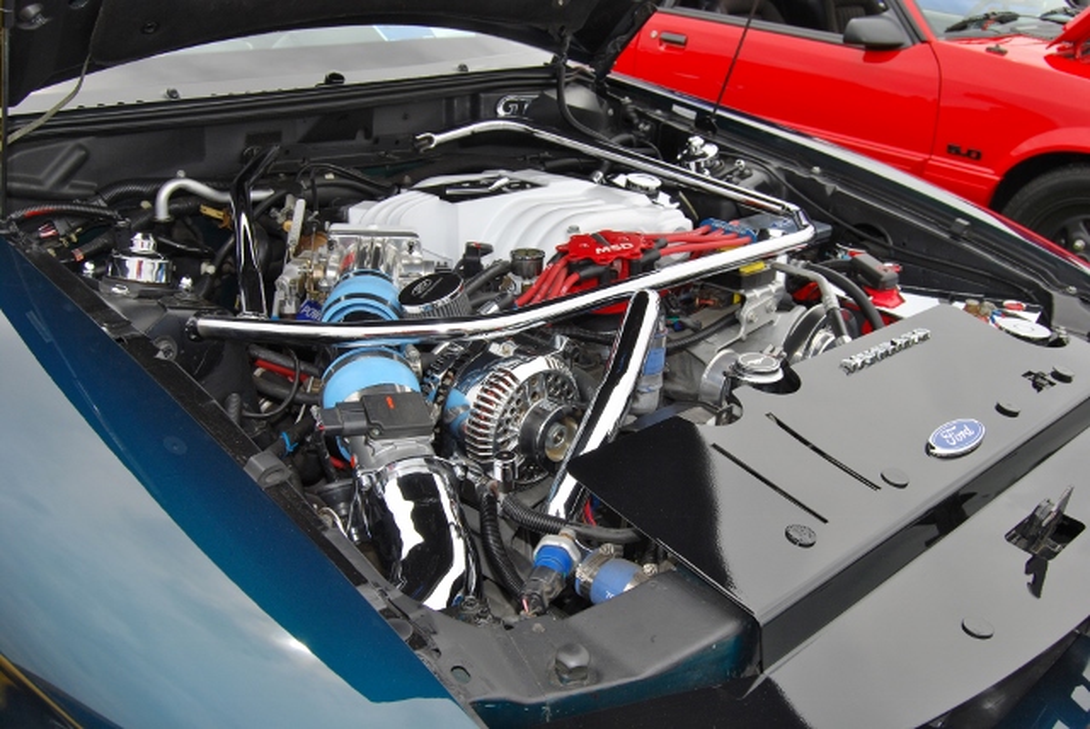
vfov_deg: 36.9
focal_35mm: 36
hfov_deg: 53.1
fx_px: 1091
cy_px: 364
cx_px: 545
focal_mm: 24
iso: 200
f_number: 9
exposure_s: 1/200
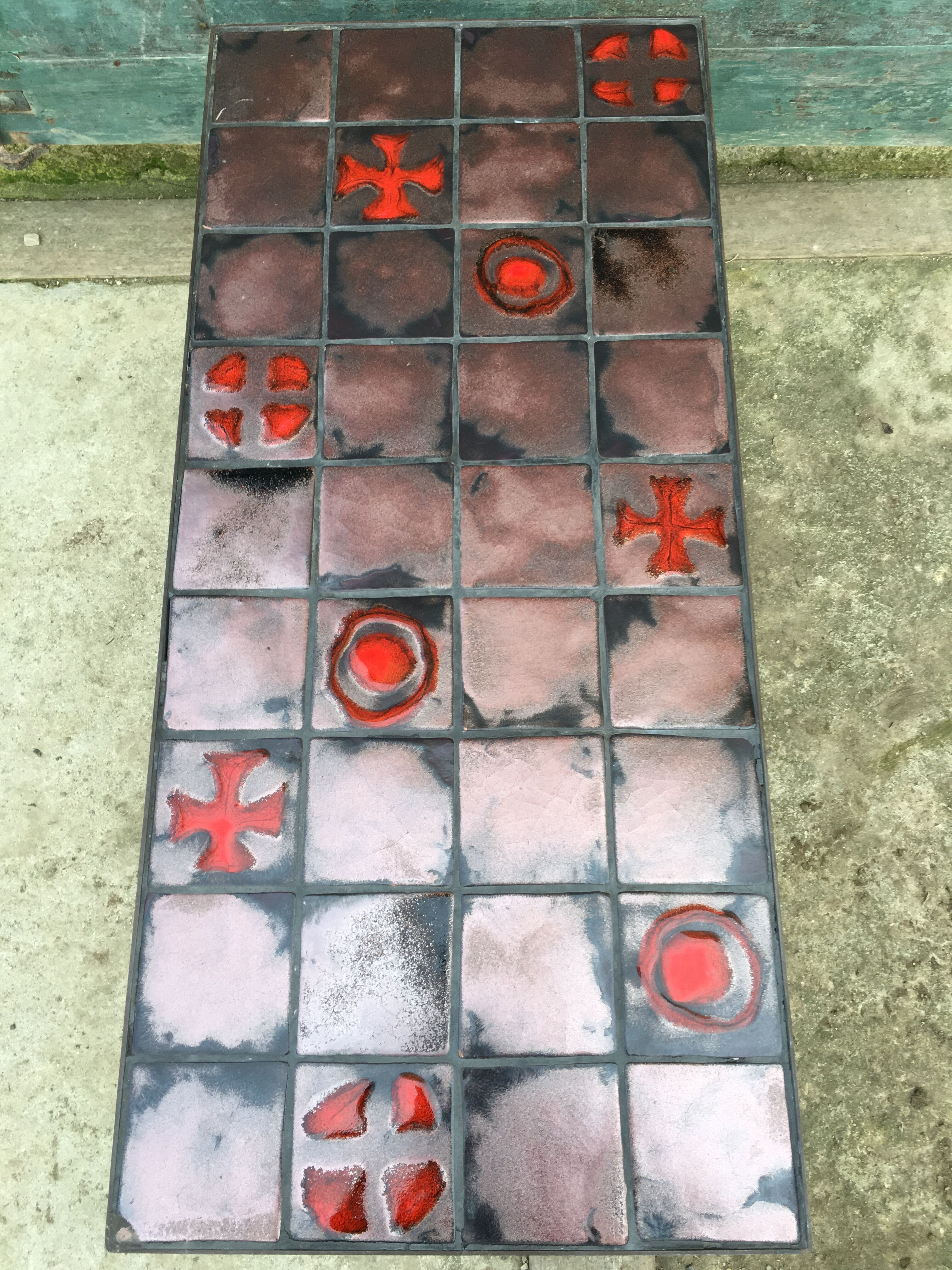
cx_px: 476
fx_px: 1063
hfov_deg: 48.2
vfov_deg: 61.7
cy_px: 635
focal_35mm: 29
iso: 40
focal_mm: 4.15
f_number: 2.2
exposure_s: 1/100
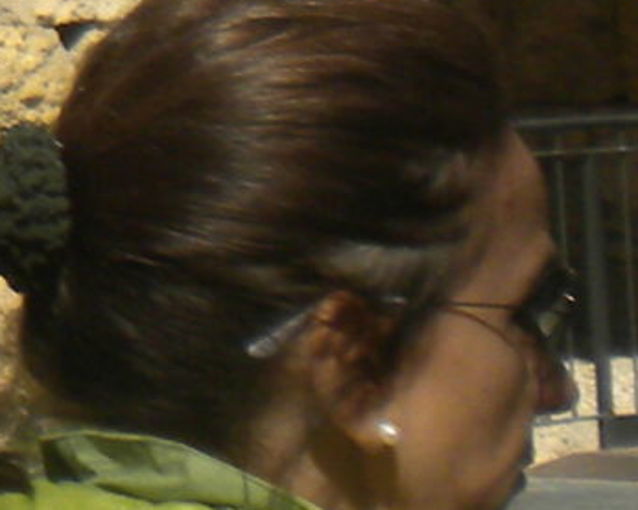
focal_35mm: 267
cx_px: -1337
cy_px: -749
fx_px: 5043
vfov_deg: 5.6
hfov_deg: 6.5
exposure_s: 1/137
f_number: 10
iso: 64
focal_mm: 6.6
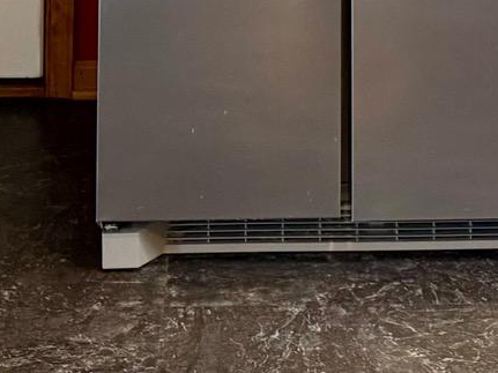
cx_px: 307
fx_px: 1640
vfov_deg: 11.0
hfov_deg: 17.2
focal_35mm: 114
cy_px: -513
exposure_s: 1/60
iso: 400
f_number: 1.78
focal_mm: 6.76
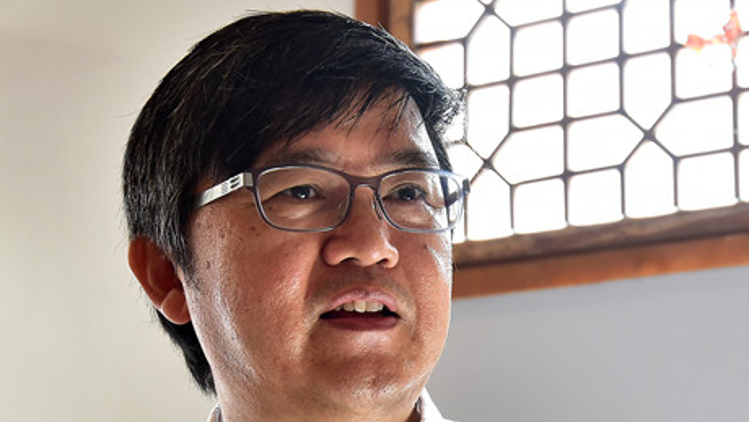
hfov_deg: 40.2
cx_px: 480
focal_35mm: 51
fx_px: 1013
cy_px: 312
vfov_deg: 23.3
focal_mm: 35
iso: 2000
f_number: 4
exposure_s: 1/125
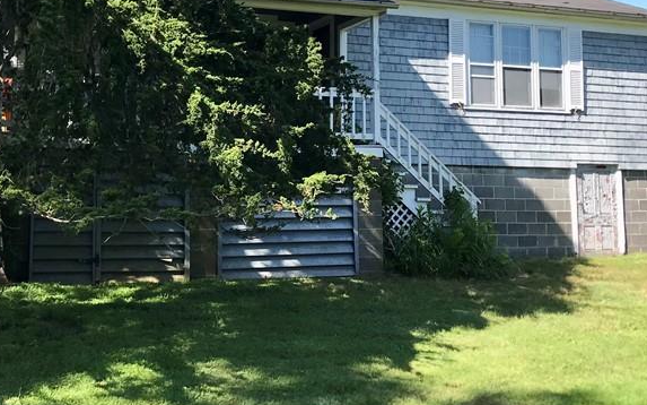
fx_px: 934
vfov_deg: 24.3
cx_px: 255
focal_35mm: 53
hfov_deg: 38.0
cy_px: 128
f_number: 1.8
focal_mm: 3.99
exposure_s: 1/870
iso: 20
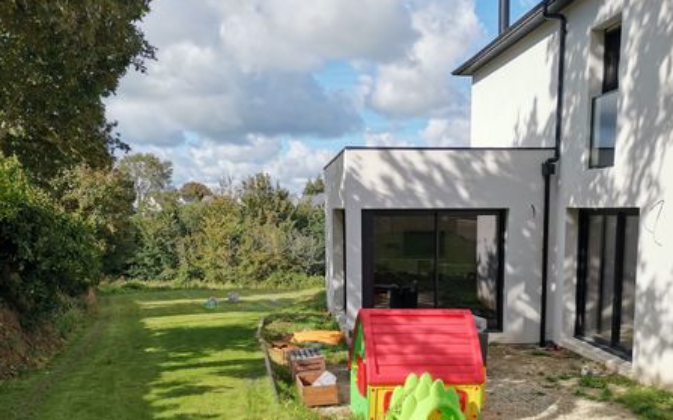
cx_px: 384
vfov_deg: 33.8
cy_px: 310
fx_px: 678
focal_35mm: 37
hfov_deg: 52.6
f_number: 1.8
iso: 50
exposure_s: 1/2165
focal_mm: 4.75
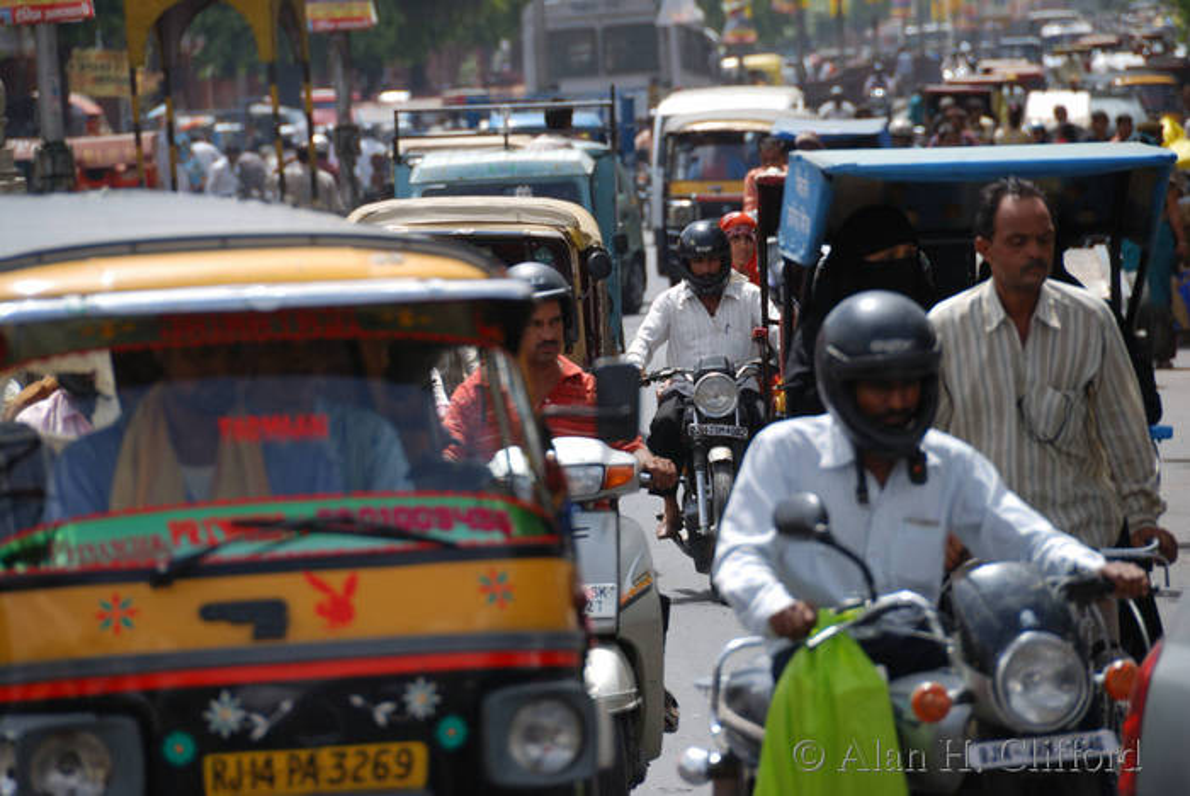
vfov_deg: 4.6
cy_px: 398
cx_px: 595
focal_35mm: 300
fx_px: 9925
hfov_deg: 6.9
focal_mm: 200
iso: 125
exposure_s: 1/400
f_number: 5.6
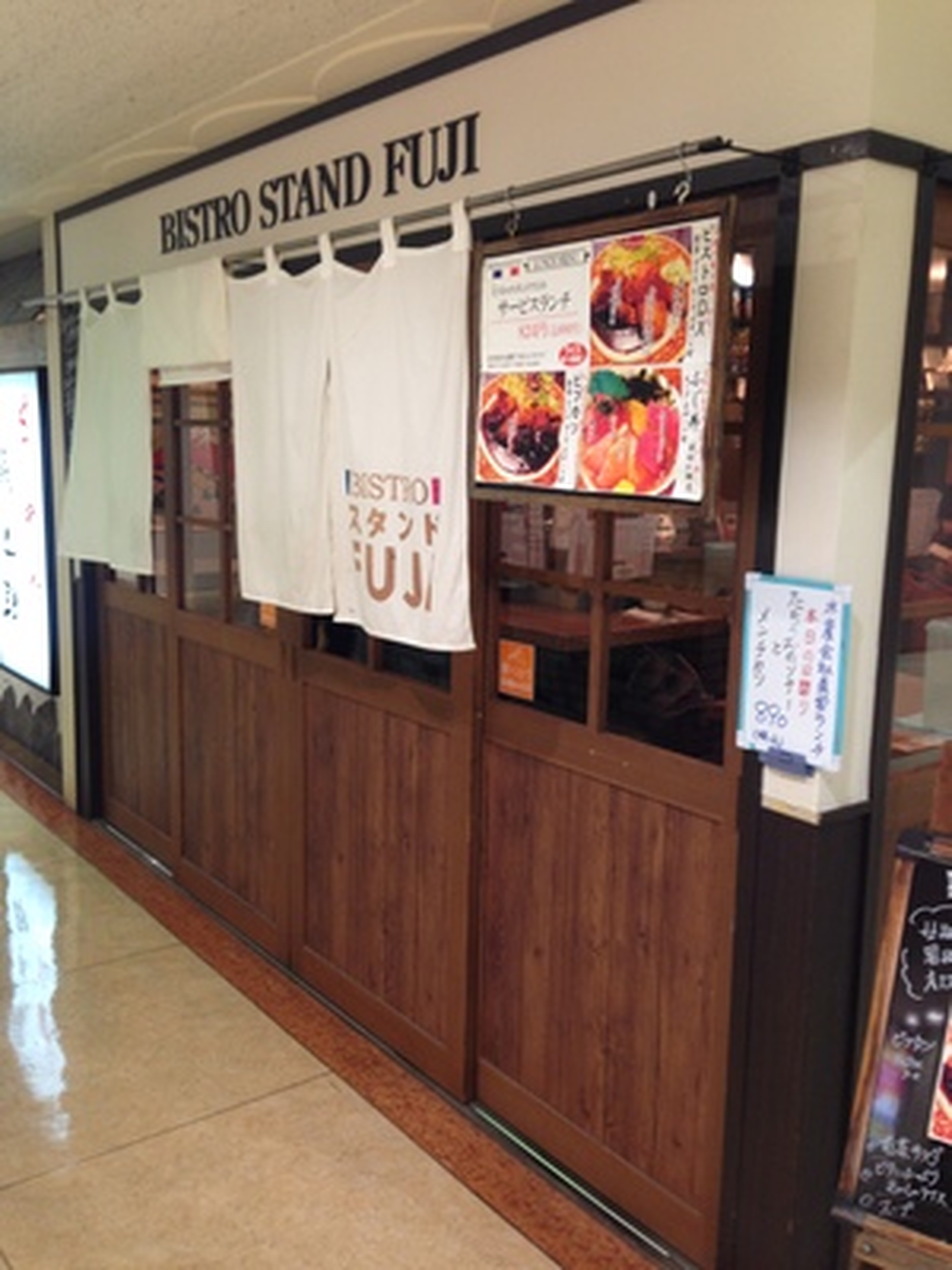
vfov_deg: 55.4
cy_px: 635
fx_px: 1210
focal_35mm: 33
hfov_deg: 42.9
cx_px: 476
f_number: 2.4
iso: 64
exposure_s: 1/20
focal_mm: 4.12
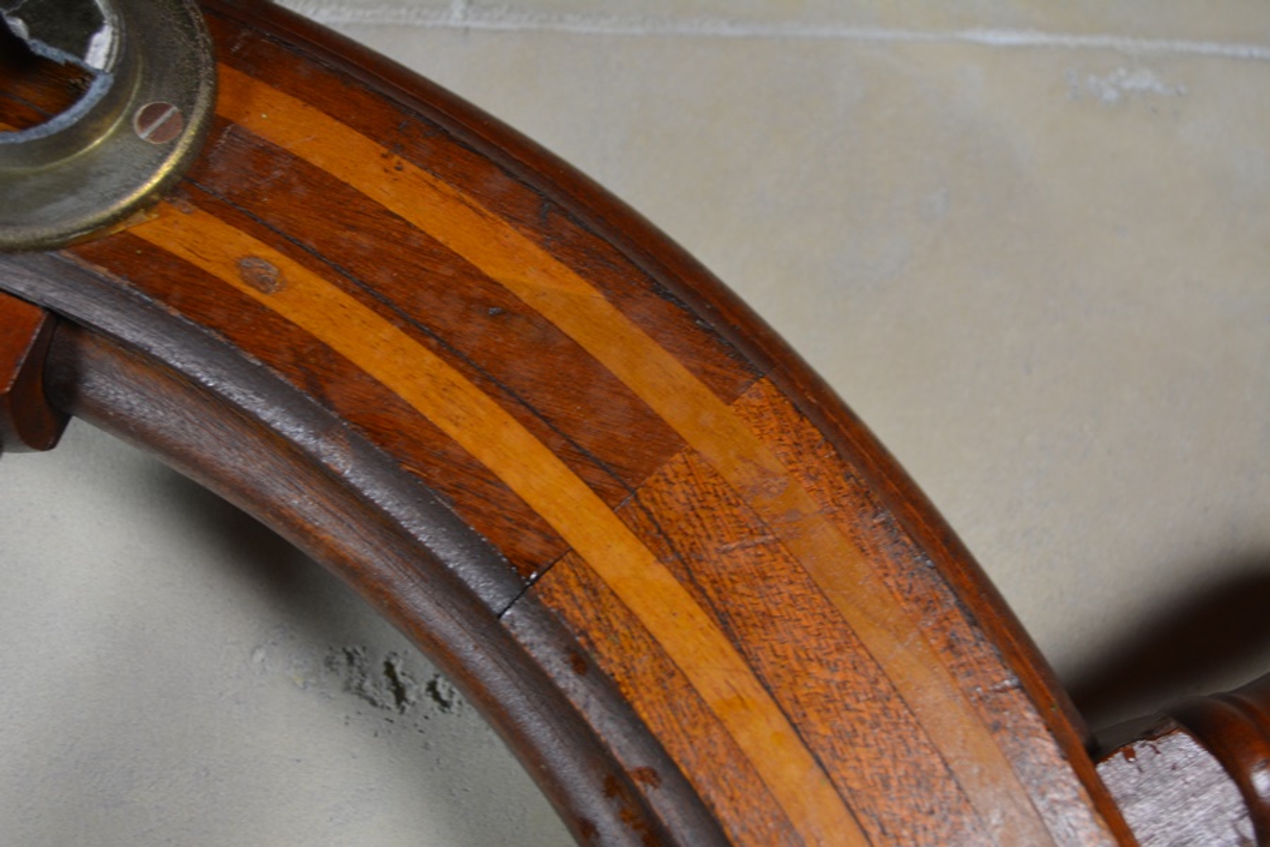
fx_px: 1376
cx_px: 635
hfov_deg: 49.6
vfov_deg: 34.2
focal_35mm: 39
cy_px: 424
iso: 800
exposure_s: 1/50
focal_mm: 26
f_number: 4.2
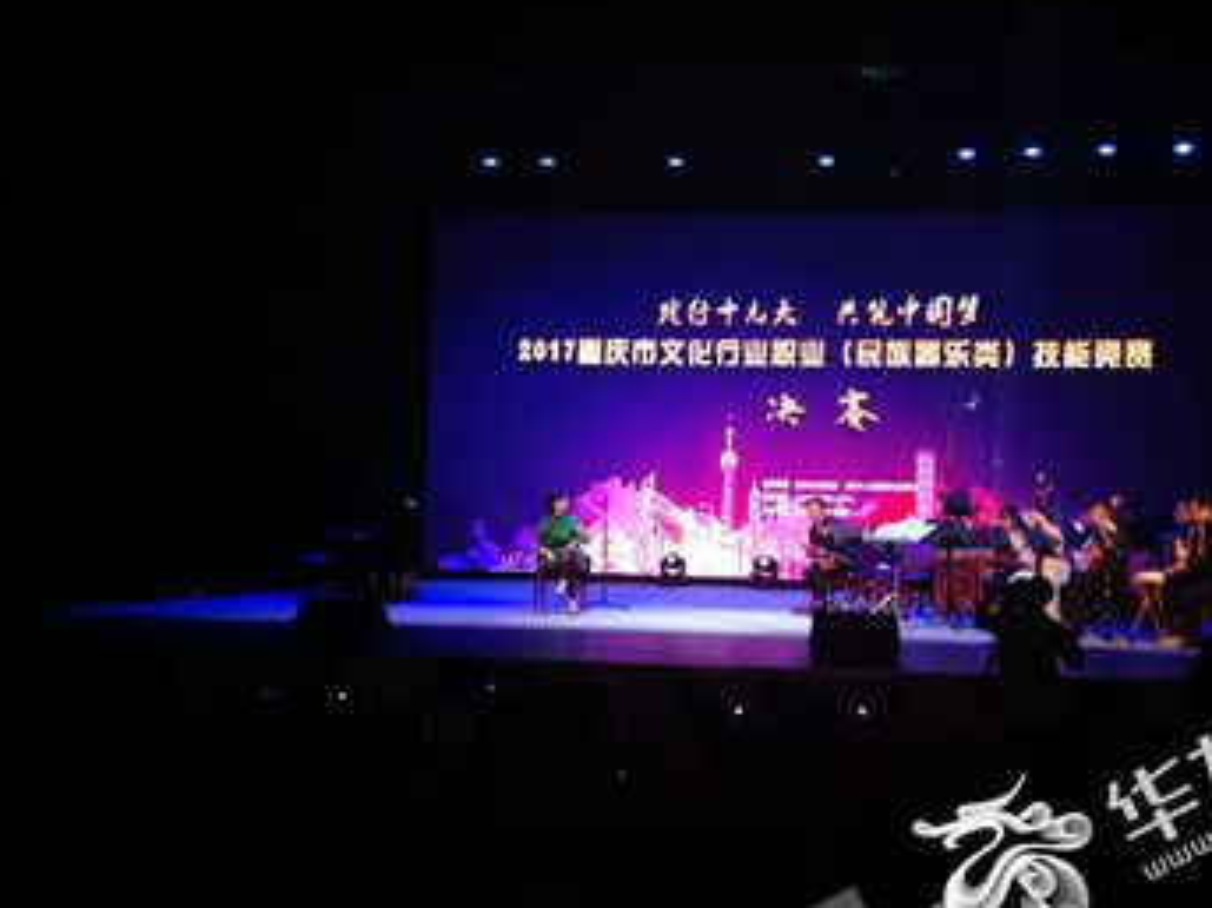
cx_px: 756
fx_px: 1785
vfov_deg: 28.5
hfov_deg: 37.3
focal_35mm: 51
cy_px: 443
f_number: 2.2
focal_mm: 3.84
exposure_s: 1/50
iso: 125
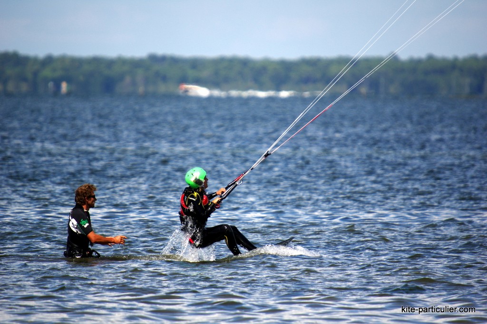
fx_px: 10137
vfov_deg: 1.8
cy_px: 162
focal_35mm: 750
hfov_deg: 2.8
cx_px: 244
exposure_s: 1/1600
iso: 200
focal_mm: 500
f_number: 7.1
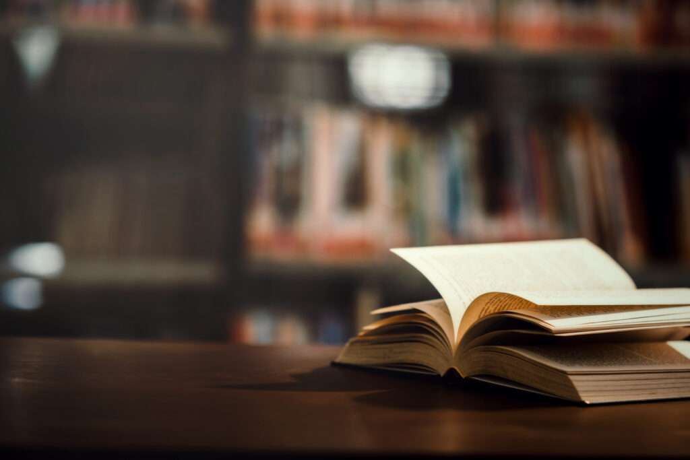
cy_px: 230
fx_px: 2588
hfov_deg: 15.2
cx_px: 345
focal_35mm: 135
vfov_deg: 10.2
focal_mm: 135
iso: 250
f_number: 2.8
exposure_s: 1/125
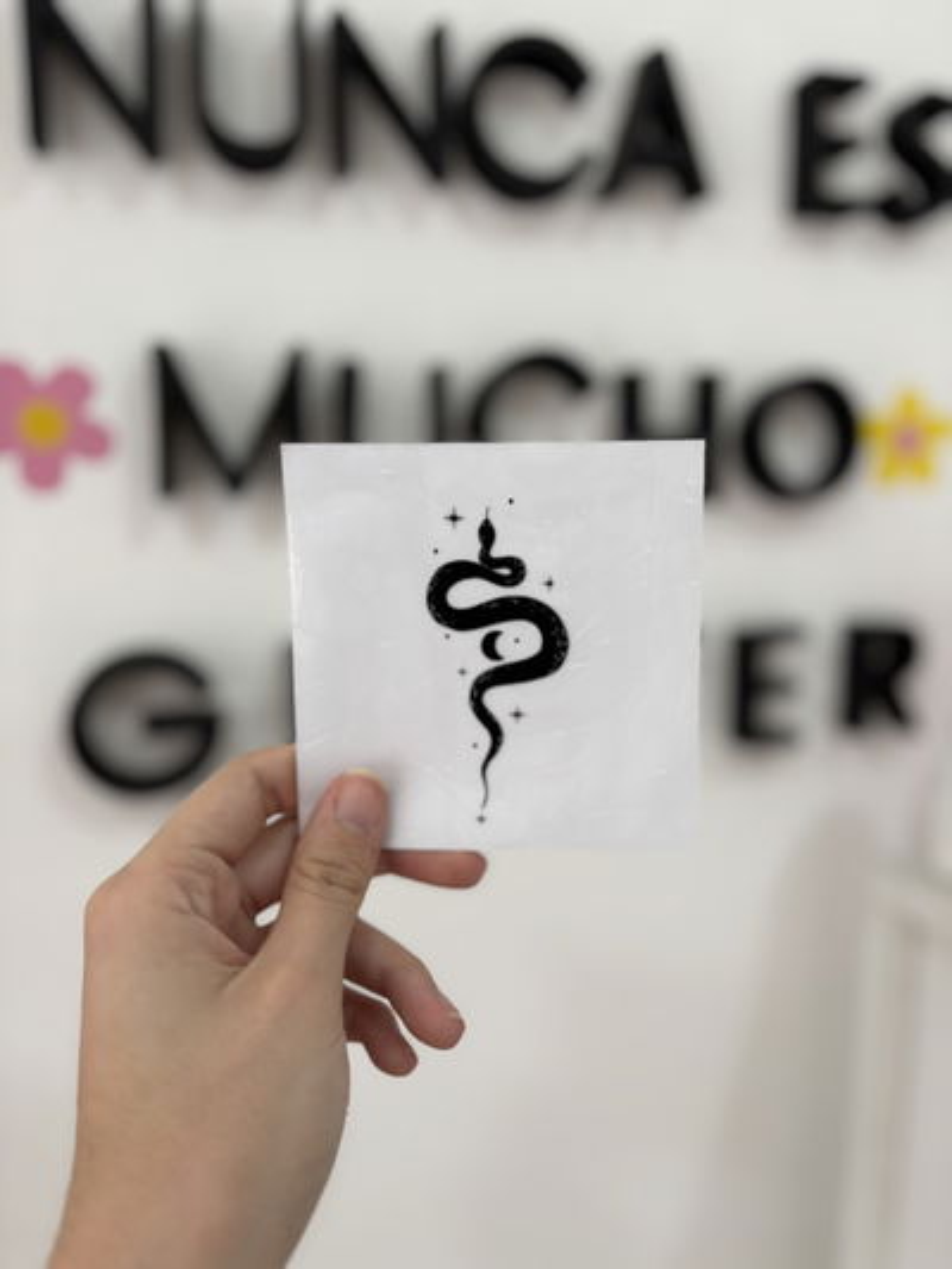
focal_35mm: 26
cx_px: 476
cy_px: 634
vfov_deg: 67.3
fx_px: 953
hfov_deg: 53.1
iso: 100
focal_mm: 5.96
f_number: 1.6
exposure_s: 1/120
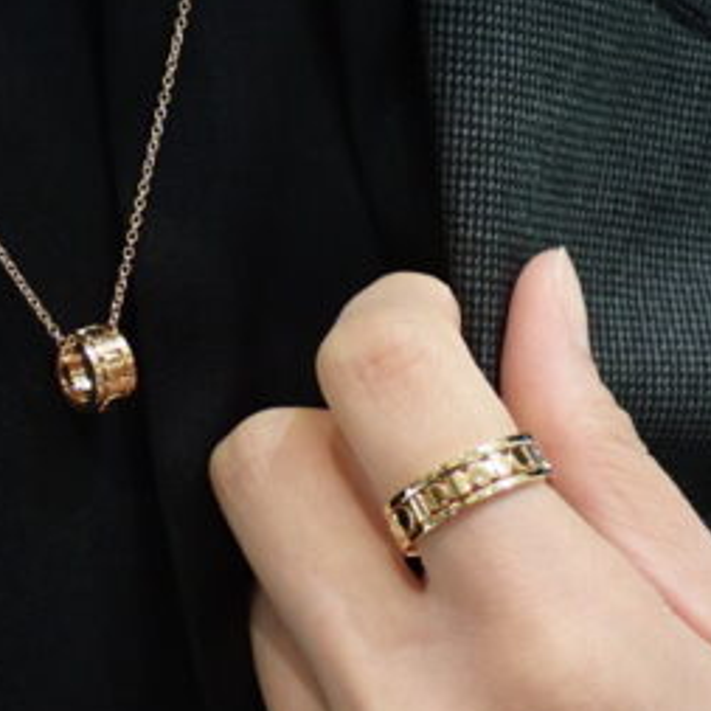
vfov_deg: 17.4
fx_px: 2324
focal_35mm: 100
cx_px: 176
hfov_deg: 17.3
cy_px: 346
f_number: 3.8
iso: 500
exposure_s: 1/60
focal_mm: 11.88
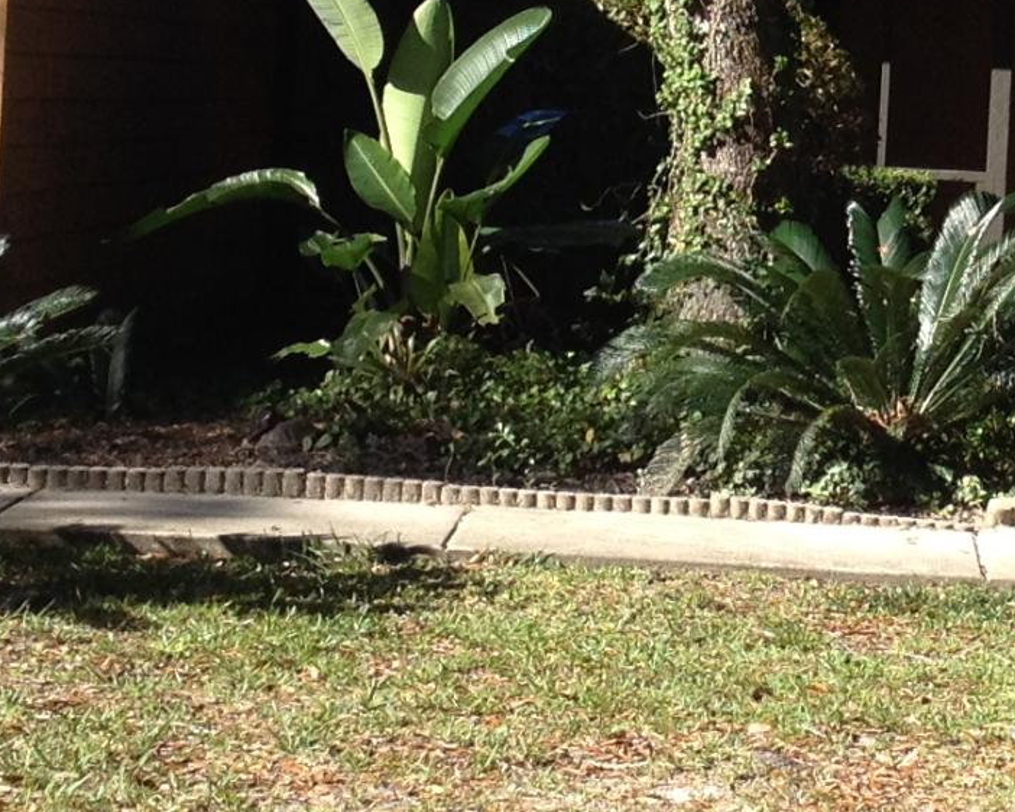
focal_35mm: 146
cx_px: 1112
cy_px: 10
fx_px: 4387
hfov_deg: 13.0
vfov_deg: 10.5
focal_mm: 4.28
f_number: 2.4
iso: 50
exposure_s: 1/778
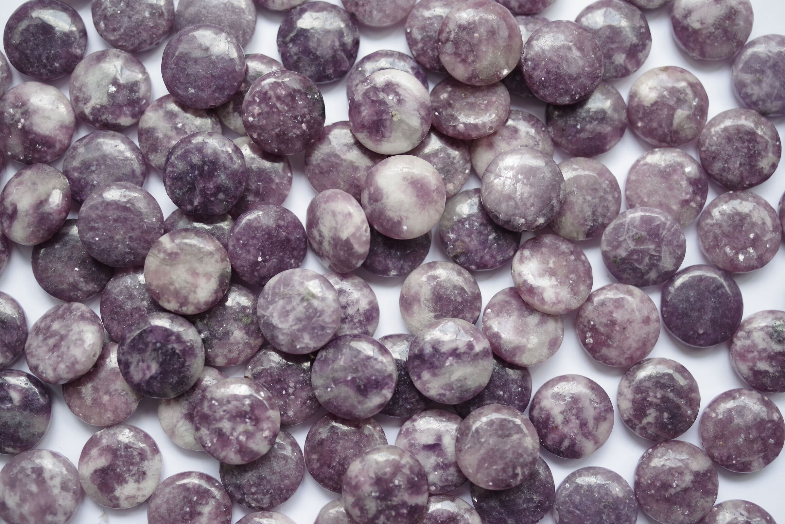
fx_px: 1091
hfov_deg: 39.6
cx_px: 392
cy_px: 262
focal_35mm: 50
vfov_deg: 27.0
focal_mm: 50
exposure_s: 1/160
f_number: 4
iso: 1600
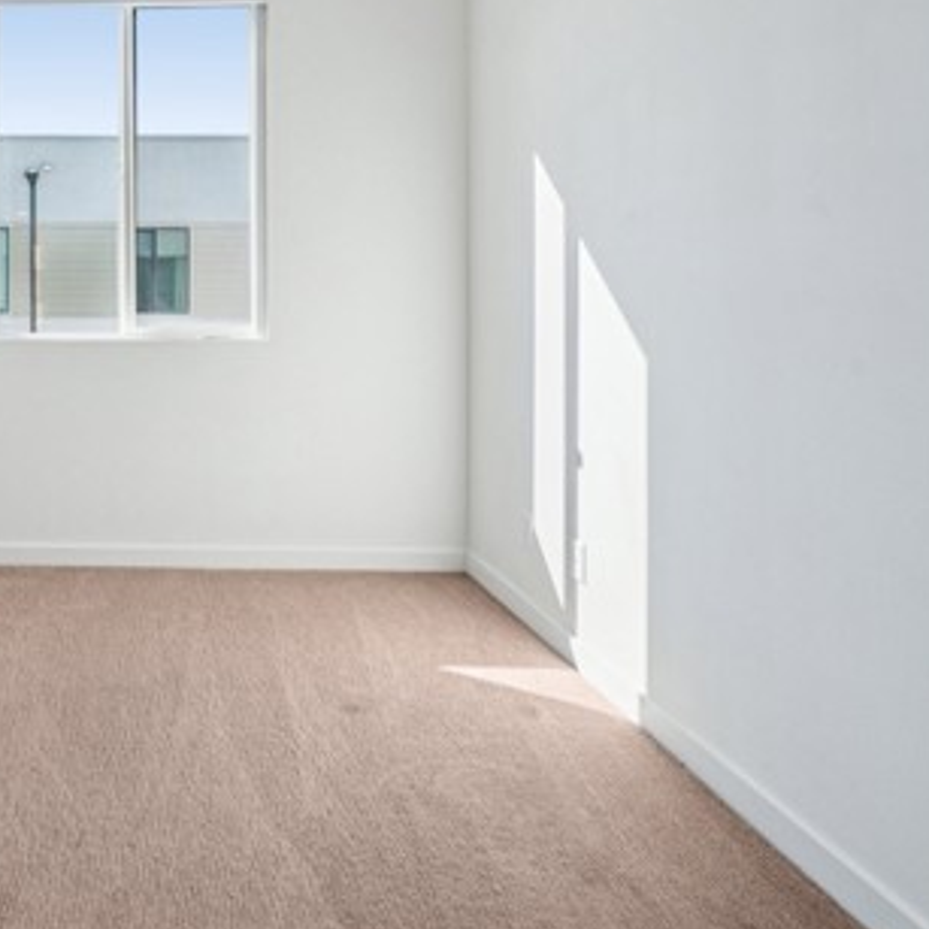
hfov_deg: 58.0
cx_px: 100
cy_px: 330
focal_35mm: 23
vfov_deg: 65.9
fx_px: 698
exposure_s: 1/50
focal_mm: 13
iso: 100
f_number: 8
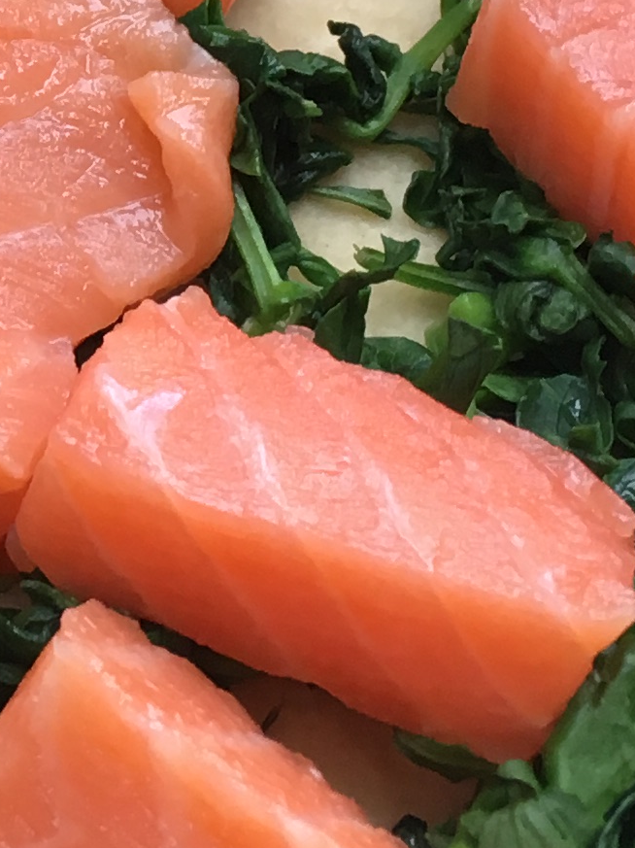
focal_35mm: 134
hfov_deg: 10.7
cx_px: -318
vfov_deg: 14.3
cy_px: -144
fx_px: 3280
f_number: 2.2
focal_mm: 4.15
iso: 32
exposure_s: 1/33
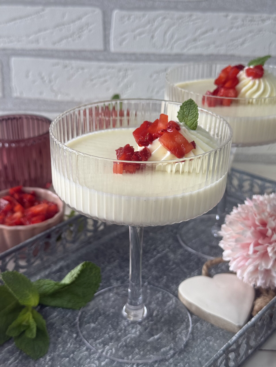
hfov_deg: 30.3
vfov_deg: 39.7
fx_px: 510
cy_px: 184
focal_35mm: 48
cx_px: 138
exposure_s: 1/225
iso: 50
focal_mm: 6.76
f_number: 1.78
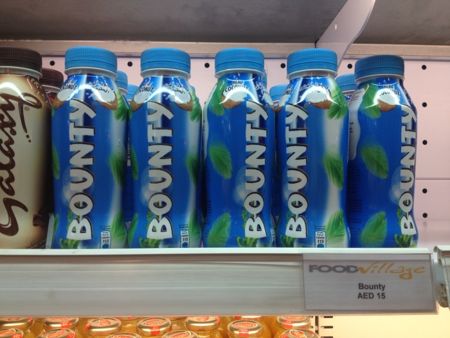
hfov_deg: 52.6
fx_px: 455
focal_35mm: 35
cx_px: 225
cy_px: 169
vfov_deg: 40.7
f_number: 2.4
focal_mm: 4.28
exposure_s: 1/40
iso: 50
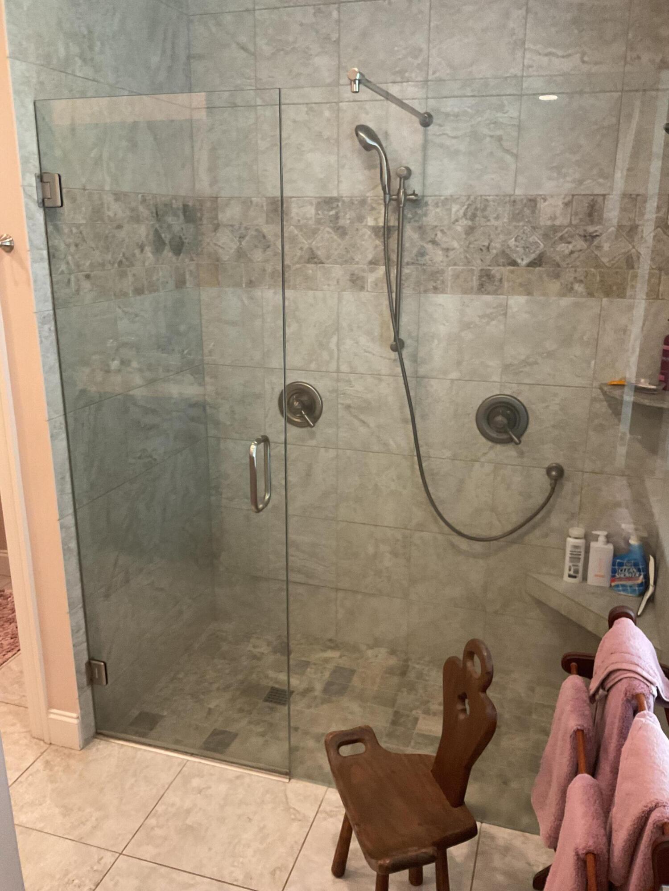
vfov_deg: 61.7
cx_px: 334
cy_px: 446
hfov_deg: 48.2
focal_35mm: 29
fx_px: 747
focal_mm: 3
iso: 200
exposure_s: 1/60
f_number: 1.8
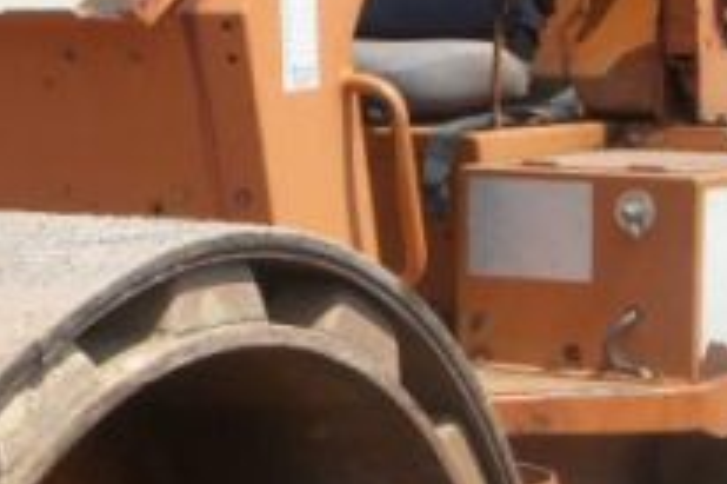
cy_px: 325
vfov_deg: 11.1
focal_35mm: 123
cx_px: 325
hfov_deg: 16.7
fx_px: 2482
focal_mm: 6.3
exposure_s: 1/800
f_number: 3.3
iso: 100
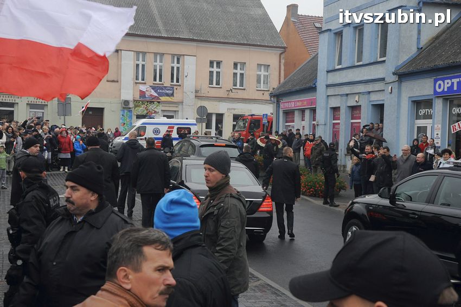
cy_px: 154
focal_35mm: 52
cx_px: 230
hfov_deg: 37.9
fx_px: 672
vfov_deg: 25.7
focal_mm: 35
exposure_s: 1/320
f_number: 9
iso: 800
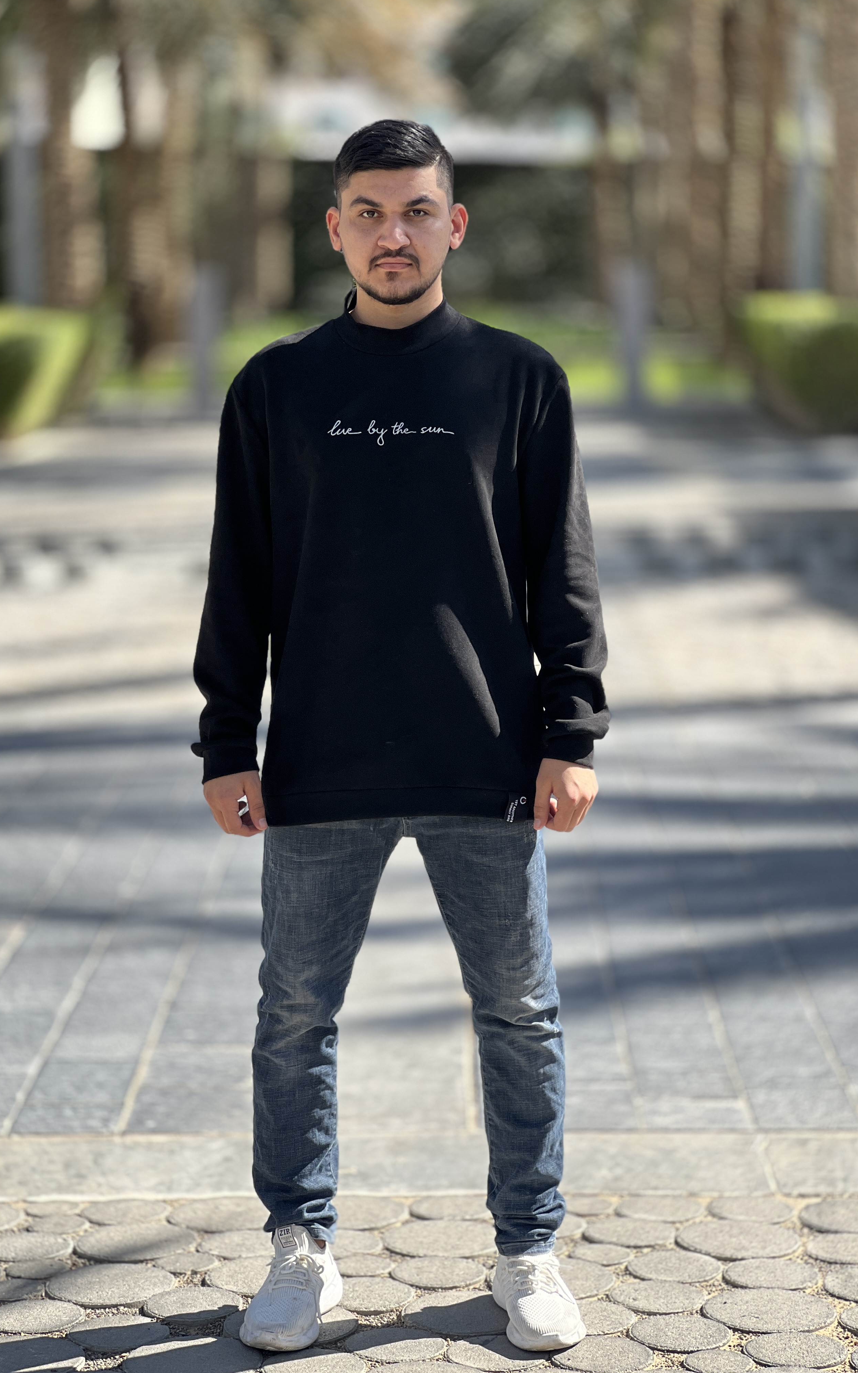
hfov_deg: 15.9
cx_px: 399
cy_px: 686
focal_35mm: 82
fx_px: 3068
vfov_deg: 25.2
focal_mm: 9
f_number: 2.8
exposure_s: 1/230
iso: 25
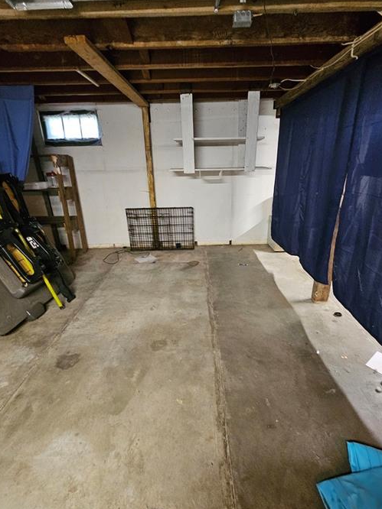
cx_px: 201
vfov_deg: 98.2
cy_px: 248
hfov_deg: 81.6
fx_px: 221
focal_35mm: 15
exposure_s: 1/24
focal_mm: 2.2
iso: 800
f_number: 2.2
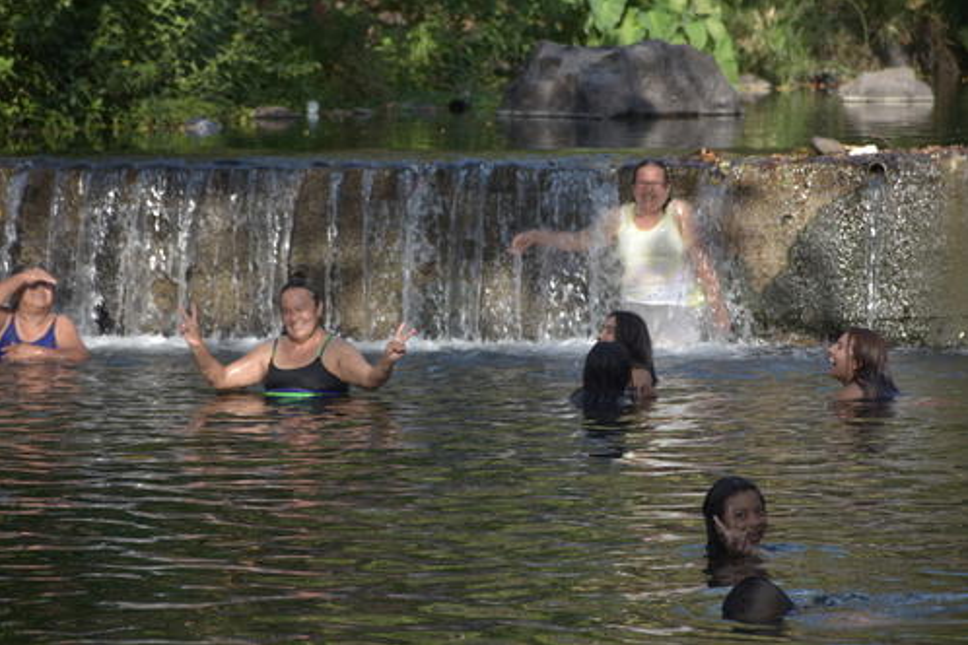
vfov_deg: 7.0
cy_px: 322
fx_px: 5270
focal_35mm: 196
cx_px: 484
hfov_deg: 10.5
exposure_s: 1/200
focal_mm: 130
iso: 125
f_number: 5.6
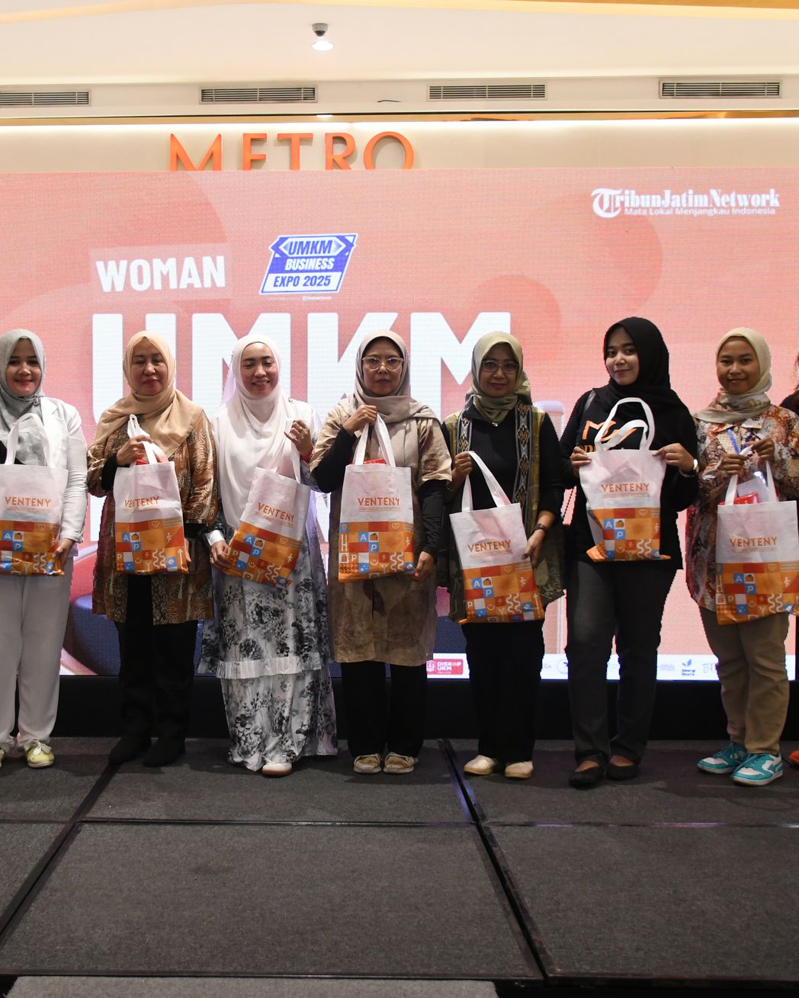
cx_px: 268
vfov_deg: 42.9
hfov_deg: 34.6
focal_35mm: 43
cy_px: 503
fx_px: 1270
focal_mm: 20
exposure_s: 1/125
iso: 1000
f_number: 3.5
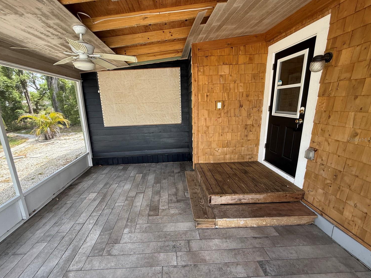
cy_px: 139
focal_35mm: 15
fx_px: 161
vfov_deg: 81.8
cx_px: 173
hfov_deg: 98.0
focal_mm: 2.22
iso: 64
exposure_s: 1/165
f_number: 2.2
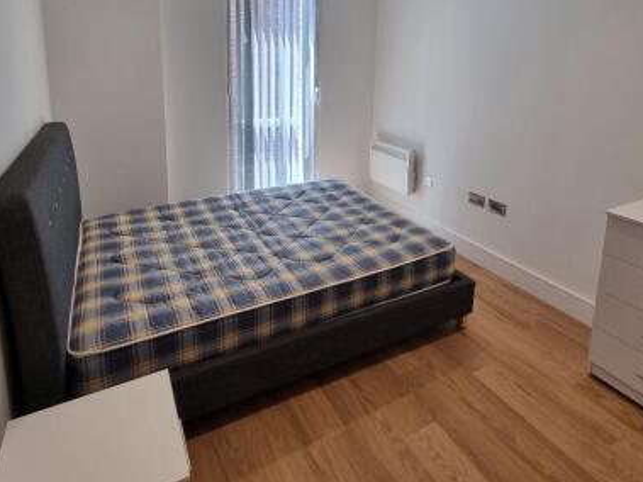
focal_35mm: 20
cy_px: 123
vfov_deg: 62.3
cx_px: 327
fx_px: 371
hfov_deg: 81.8
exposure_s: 1/100
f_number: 2.2
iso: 80
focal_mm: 2.2
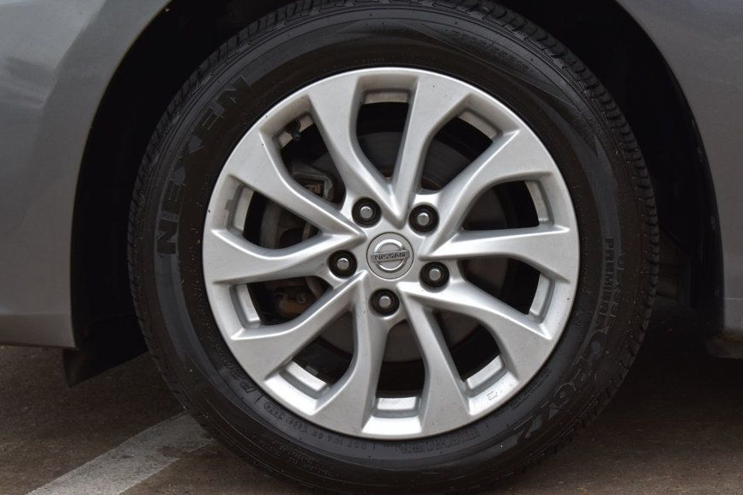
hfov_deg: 20.9
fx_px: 2014
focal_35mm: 98
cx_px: 369
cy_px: 236
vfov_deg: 14.0
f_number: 10
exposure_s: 1/200
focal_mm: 55
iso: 400
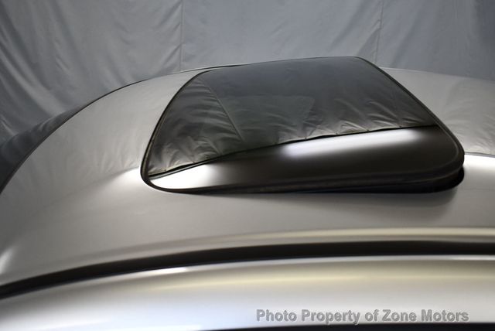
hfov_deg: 53.1
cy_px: 166
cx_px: 248
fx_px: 495
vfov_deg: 36.9
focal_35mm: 36
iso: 560
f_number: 3.5
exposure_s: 1/250
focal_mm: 18
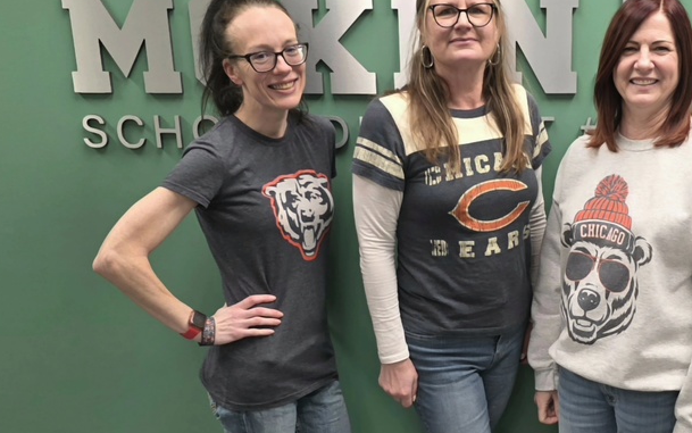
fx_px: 773
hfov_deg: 45.9
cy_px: 314
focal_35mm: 41
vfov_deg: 30.8
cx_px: 548
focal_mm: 6.3
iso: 160
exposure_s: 1/120
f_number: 1.7
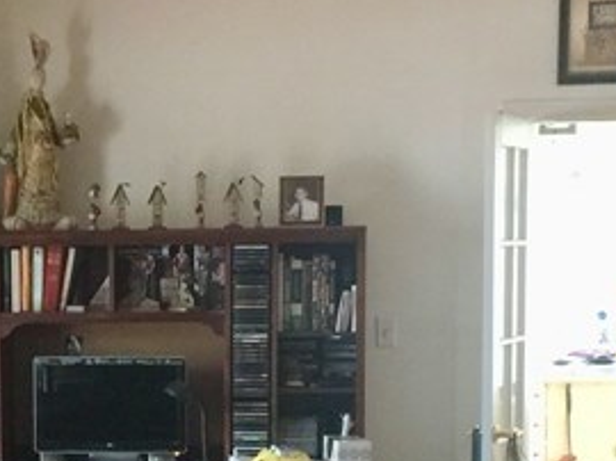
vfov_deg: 13.2
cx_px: 57
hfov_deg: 17.6
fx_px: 1956
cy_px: 493
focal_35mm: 110
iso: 125
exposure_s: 1/10
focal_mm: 4.15
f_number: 2.2
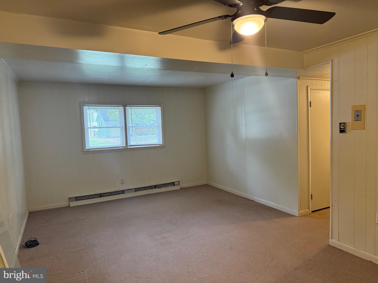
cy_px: 142
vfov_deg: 56.8
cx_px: 189
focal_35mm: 24
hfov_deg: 71.6
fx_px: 262
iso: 250
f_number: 1.78
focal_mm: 6.76
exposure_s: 1/60
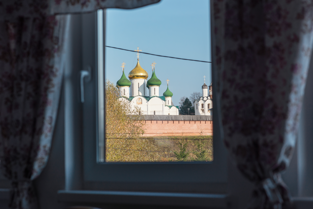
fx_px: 739
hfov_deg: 23.9
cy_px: 104
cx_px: 156
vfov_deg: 16.1
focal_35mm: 85
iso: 100
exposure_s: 1/320
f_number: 6.3
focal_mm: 85
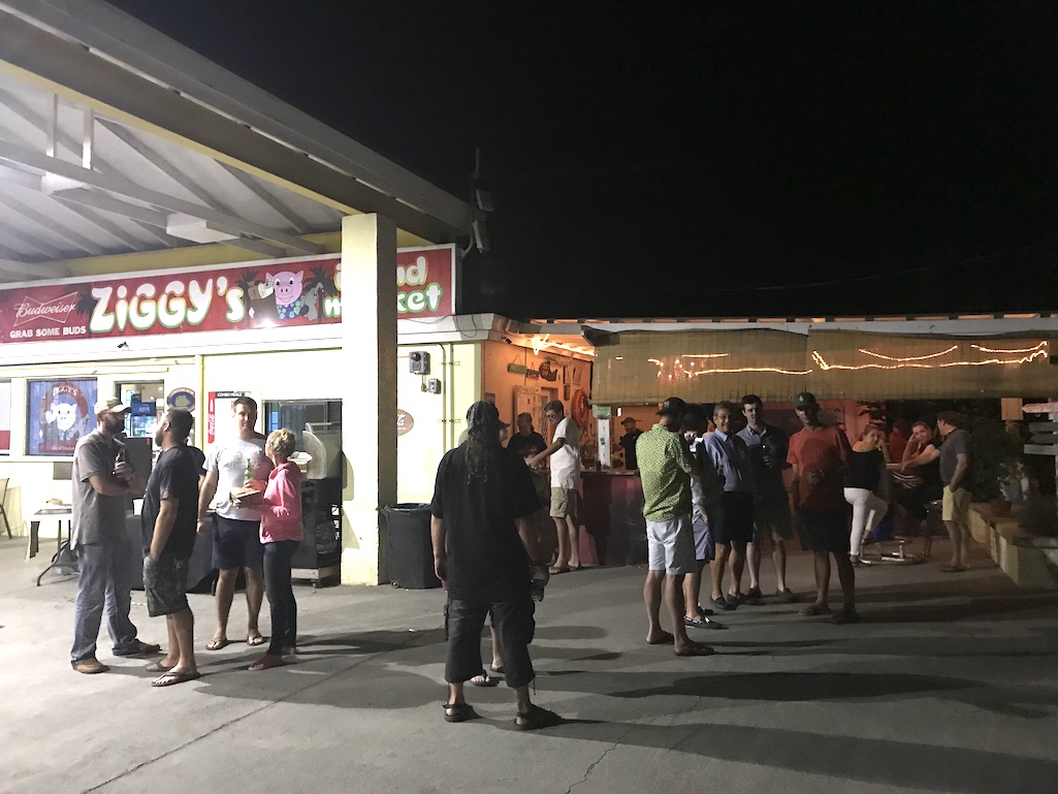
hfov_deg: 63.4
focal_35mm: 28
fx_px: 856
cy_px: 397
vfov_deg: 49.8
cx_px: 529
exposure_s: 1/7
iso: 80
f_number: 1.8
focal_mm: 3.99
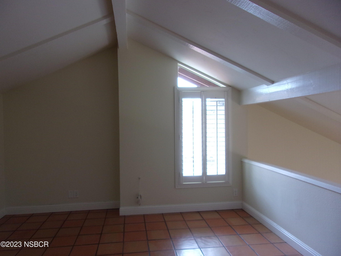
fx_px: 266
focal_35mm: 27
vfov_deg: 51.4
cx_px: 170
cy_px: 128
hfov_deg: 65.3
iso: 166
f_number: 3
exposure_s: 1/34
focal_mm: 4.9
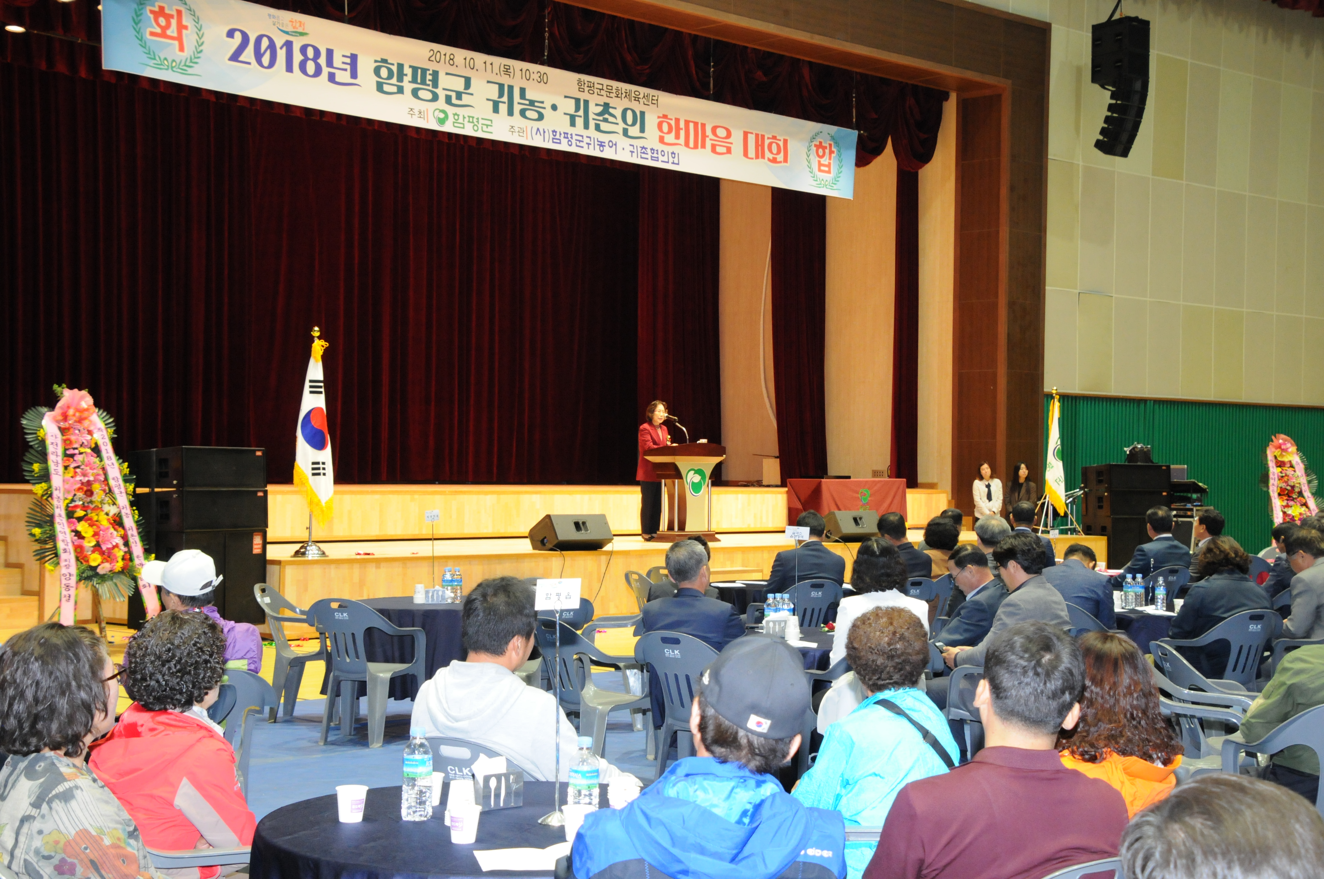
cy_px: 440
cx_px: 662
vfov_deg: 25.7
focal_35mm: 52
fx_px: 1928
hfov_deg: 37.9
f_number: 8
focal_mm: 35
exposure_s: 1/60
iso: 1600
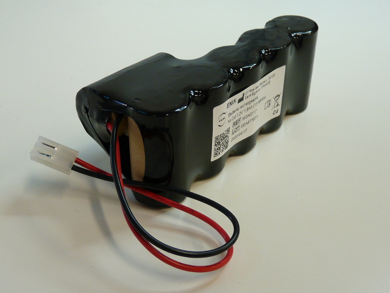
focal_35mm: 48
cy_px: 146
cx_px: 195
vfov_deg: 30.3
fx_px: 541
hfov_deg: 39.7
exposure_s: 1/30
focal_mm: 4.8
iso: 100
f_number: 2.8
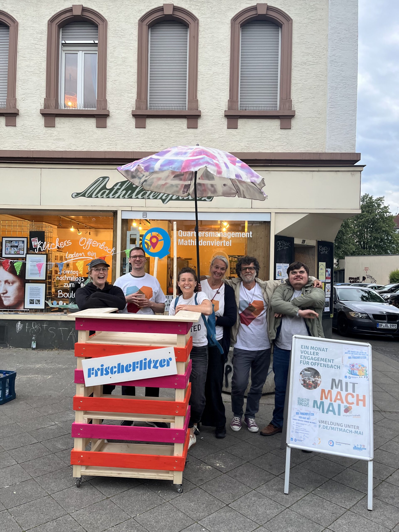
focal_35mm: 26
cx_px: 200
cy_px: 266
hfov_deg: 53.1
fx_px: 400
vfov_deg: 67.3
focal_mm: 5.1
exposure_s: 1/50
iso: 125
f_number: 1.6
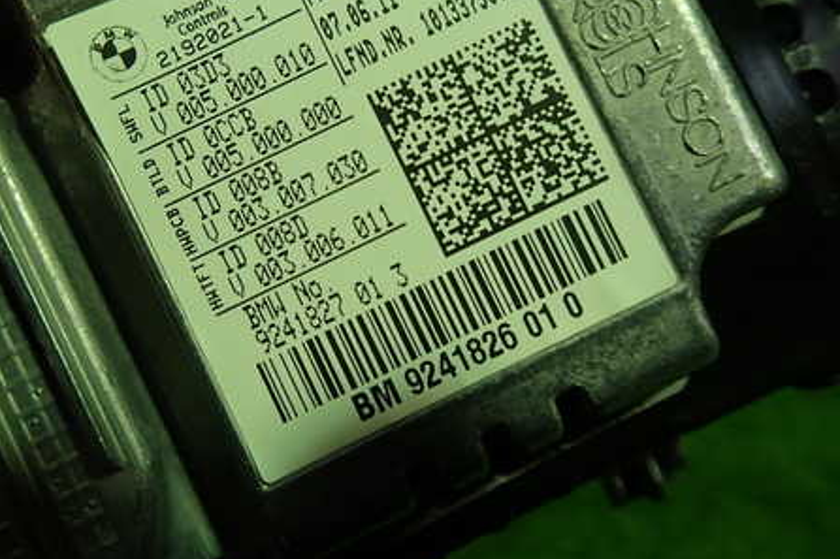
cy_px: 207
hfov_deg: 54.4
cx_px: 382
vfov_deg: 37.6
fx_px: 816
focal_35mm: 35
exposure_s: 1/60
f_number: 2
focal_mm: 4.5
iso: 100
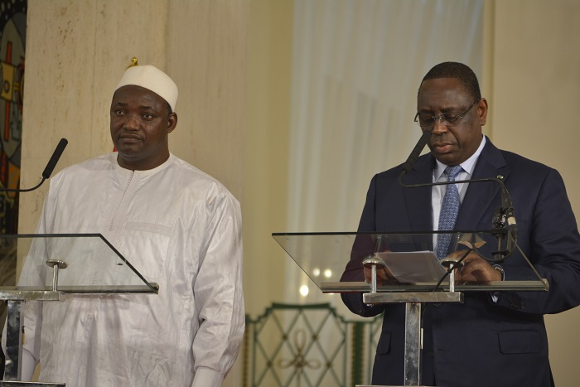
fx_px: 2659
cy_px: 194
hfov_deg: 12.4
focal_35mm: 165
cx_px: 290
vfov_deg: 8.3
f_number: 4.5
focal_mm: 110
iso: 560
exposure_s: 1/60
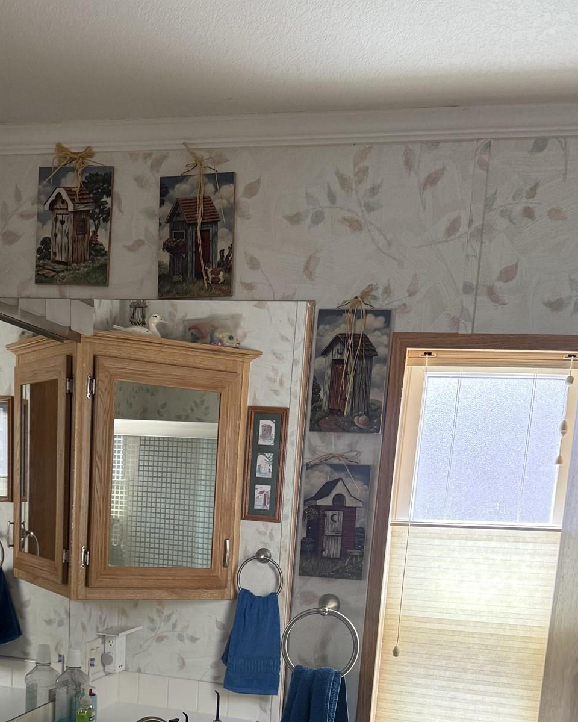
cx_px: 210
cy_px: 652
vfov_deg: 38.3
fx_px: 962
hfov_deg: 33.3
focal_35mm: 45
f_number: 1.78
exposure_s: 1/60
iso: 250
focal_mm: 6.76
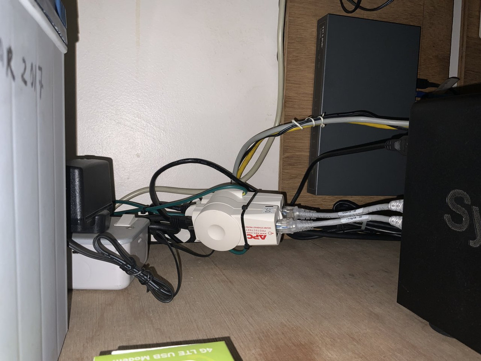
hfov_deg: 61.7
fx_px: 403
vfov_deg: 48.2
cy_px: 180
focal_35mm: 29
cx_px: 240
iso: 16
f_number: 1.8
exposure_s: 1/40
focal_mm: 3
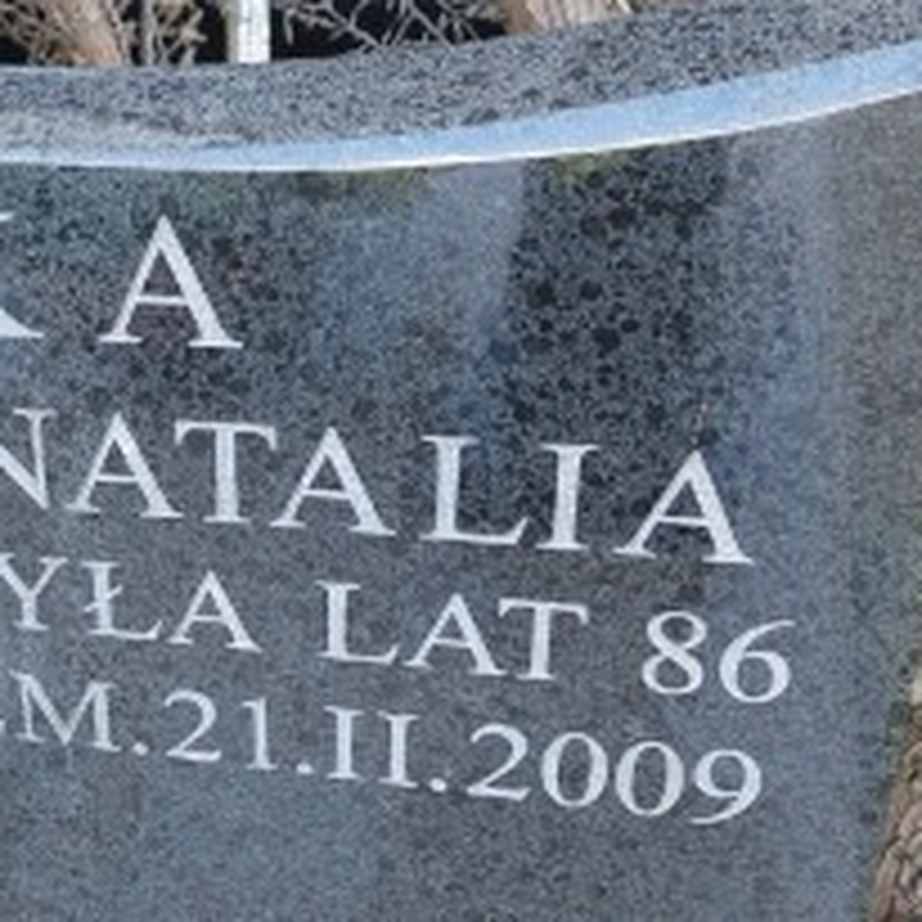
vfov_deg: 24.7
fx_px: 2079
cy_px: 684
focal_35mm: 69
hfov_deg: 23.5
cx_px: -94
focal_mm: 5.23
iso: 50
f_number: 1.8
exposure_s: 1/100
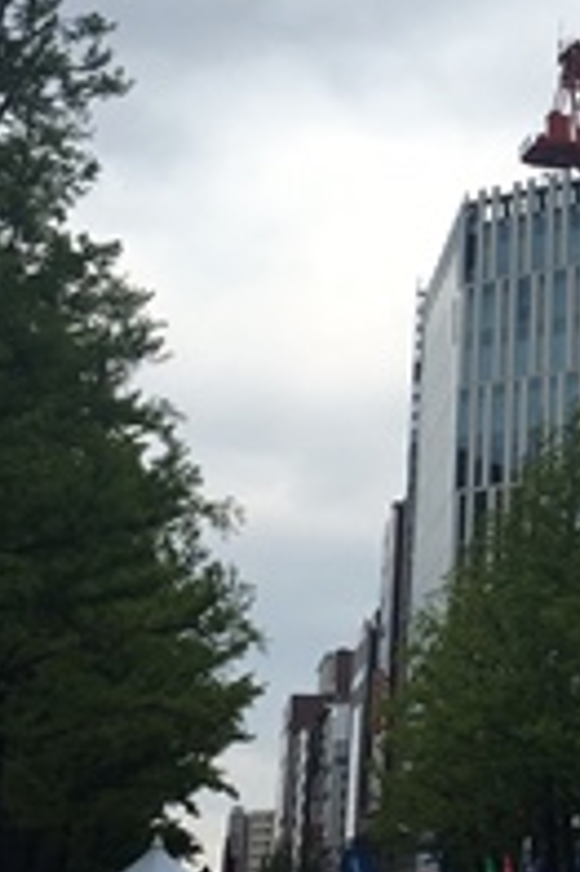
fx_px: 2154
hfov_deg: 14.7
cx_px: 744
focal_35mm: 89
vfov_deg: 22.6
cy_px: 206
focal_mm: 4.15
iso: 25
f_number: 2.2
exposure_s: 1/927
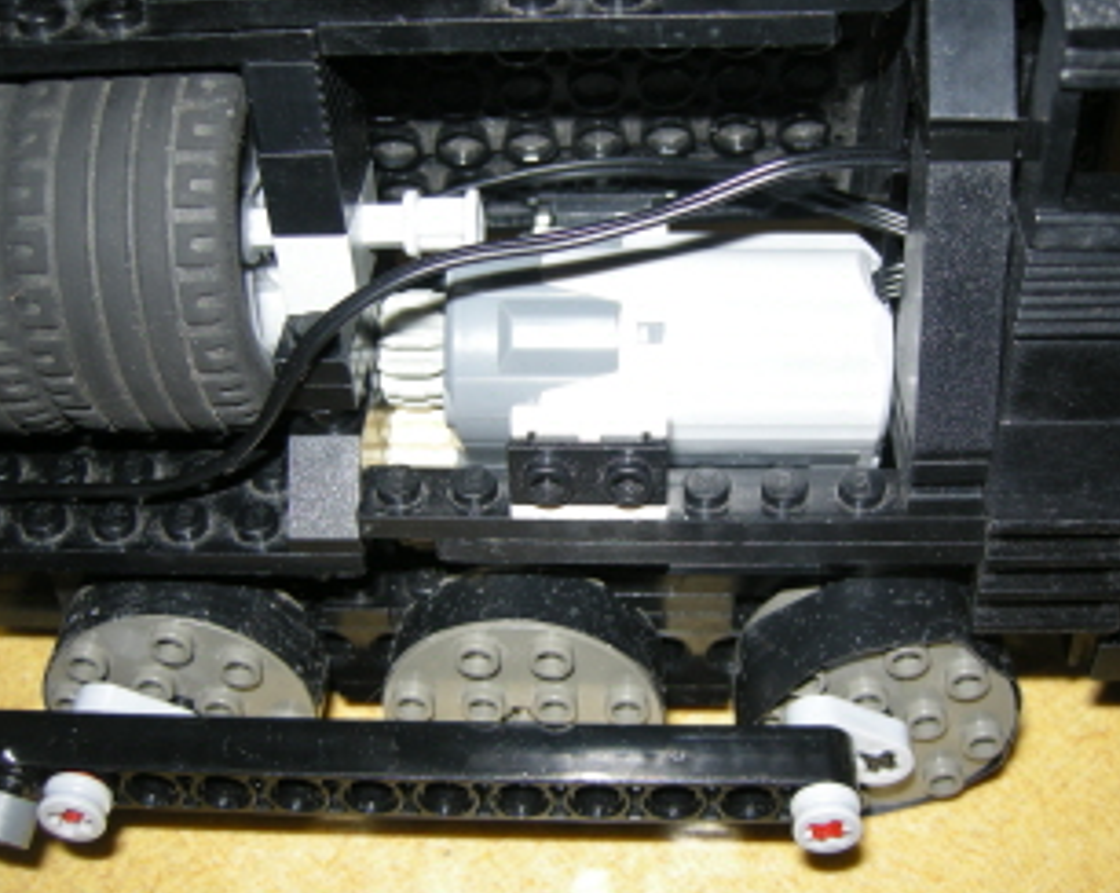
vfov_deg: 32.7
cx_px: 637
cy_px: 414
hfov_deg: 40.3
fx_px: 1523
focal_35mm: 46
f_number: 2.7
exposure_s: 1/60
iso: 64
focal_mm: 7.5
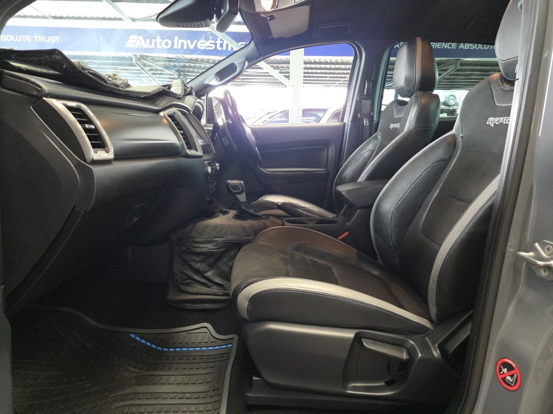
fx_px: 367
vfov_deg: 58.9
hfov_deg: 73.9
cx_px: 276
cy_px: 207
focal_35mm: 23
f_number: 1.7
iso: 1000
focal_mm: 6.25
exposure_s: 1/100
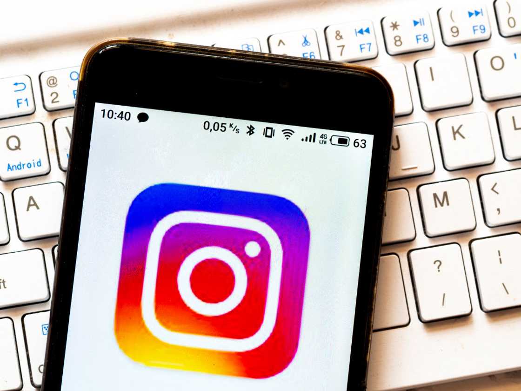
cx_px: 260
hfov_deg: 16.4
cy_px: 196
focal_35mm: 120
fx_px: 1806
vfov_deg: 12.3
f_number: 4.5
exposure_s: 1/30
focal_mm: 60
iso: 200
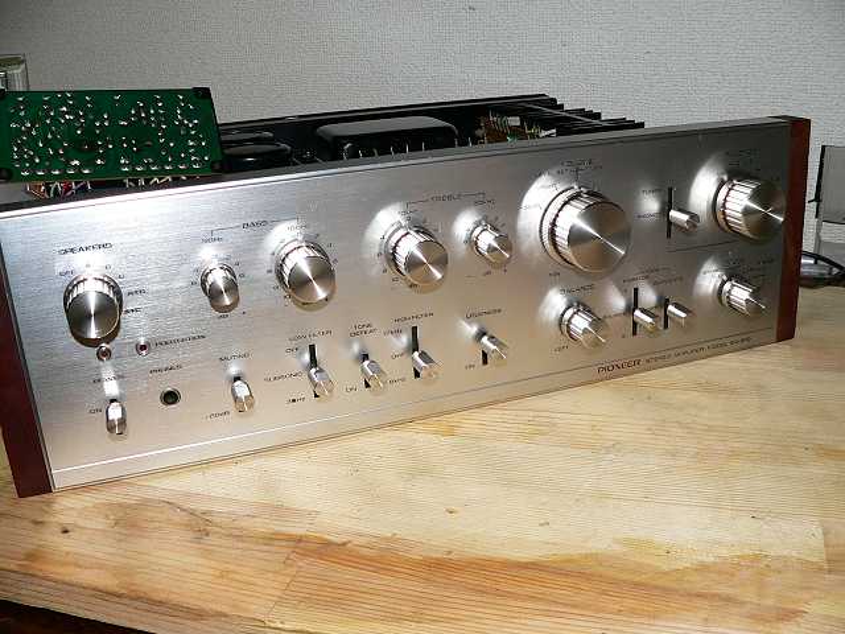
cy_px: 317
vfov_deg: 39.7
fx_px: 879
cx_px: 422
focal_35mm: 36
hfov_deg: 51.4
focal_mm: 6
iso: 100
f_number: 2.8
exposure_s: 1/60
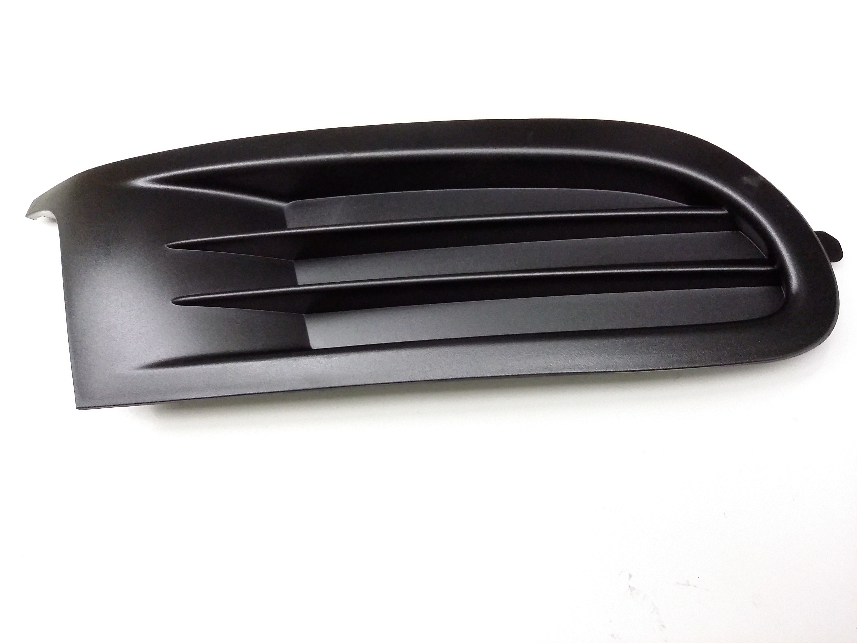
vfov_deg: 44.2
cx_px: 428
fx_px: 792
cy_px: 322
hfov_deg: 56.8
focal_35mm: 32
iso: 320
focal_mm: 3.4
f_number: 2.4
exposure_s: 1/17
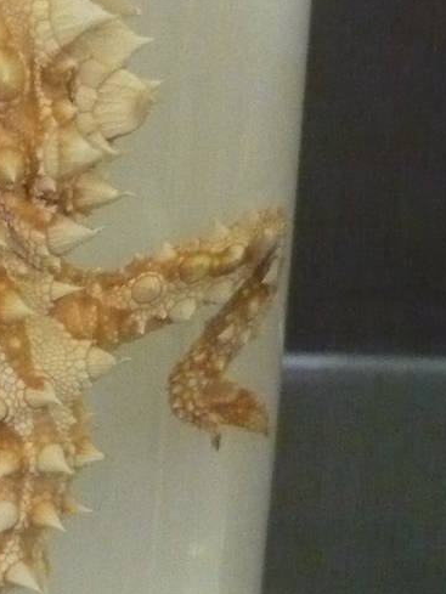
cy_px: 209
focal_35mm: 108
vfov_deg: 18.2
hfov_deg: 13.5
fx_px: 1855
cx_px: -5
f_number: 2.8
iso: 800
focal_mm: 5.5
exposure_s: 1/50
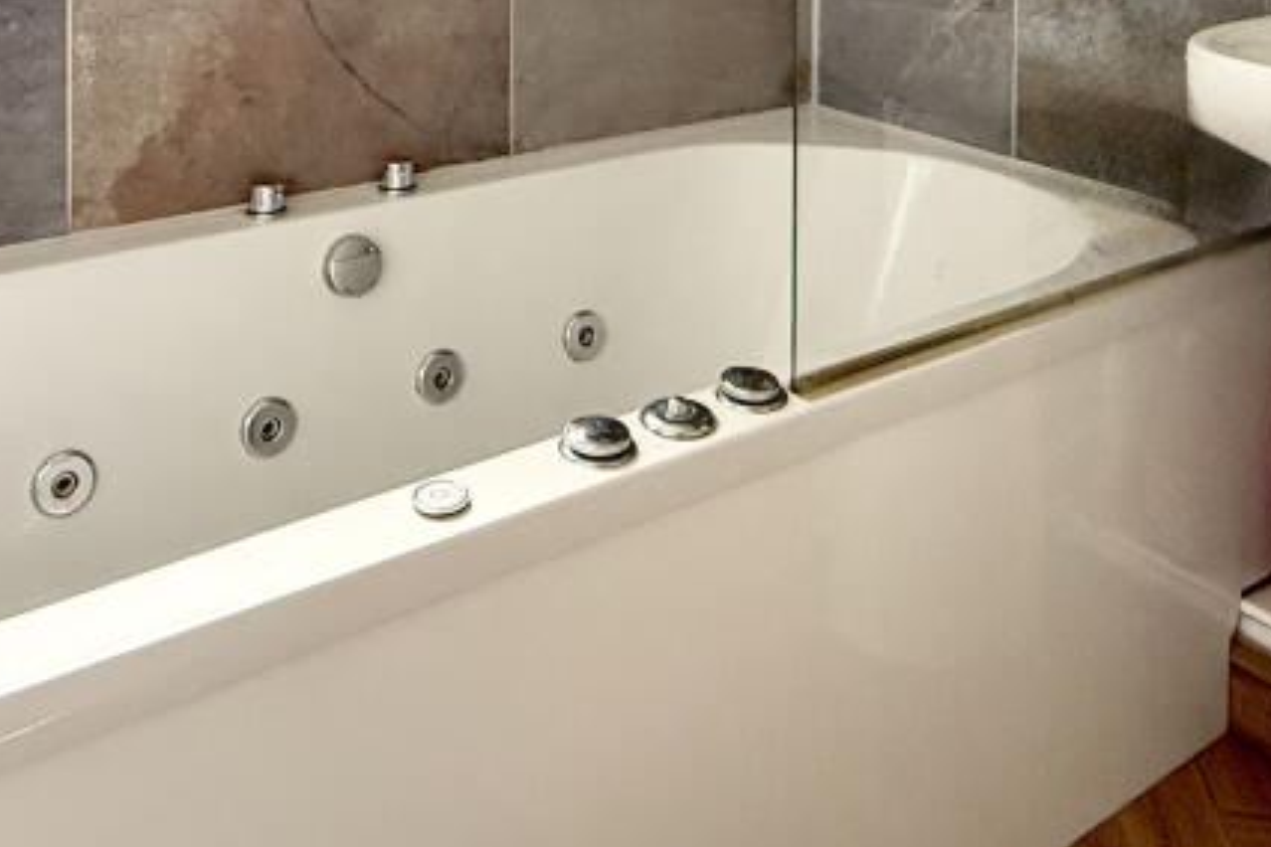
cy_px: -155
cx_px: 573
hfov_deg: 54.3
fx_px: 1236
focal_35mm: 35
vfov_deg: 31.9
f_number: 2.2
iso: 400
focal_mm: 2.22
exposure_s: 1/91
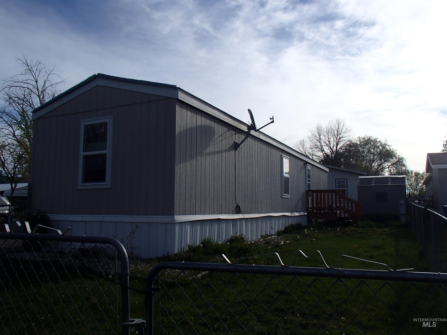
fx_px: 362
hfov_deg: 63.4
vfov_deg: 49.7
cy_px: 168
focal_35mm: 28
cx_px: 224
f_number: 11
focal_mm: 5
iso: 100
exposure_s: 1/200
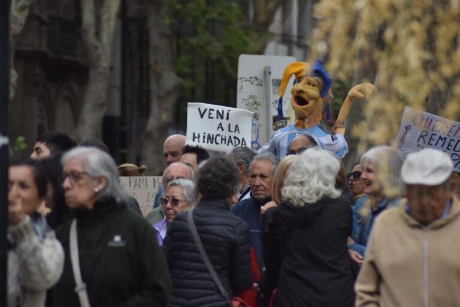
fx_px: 3737
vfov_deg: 4.7
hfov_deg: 7.0
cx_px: 230
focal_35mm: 292
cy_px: 154
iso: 500
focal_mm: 195
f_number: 4.8
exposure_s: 1/1250
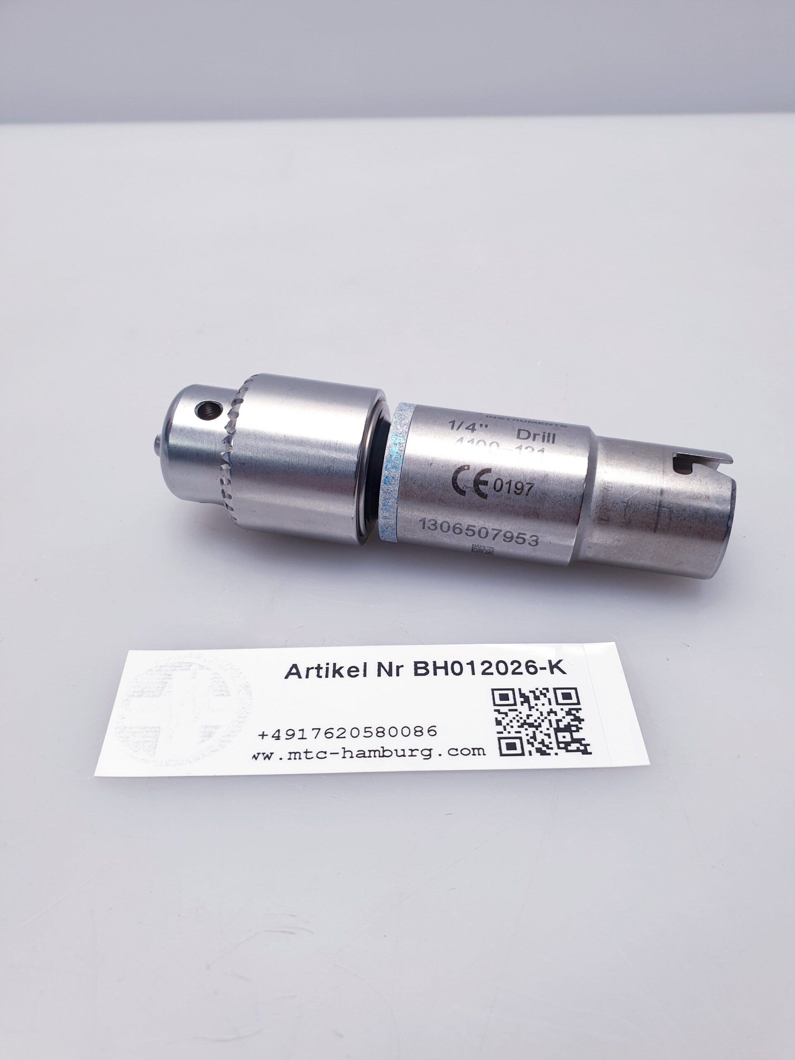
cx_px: 398
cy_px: 530
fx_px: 796
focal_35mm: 26
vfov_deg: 67.3
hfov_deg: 53.1
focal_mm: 4.3
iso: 50
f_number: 2.4
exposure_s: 1/50
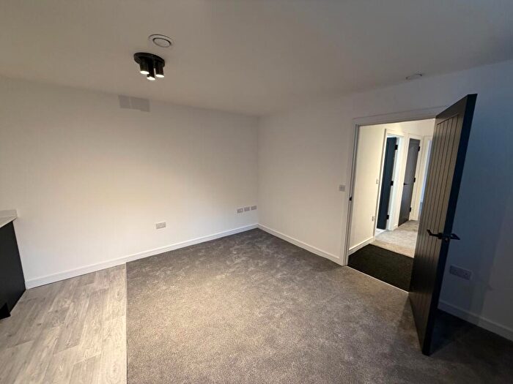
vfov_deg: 85.7
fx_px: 207
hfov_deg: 102.1
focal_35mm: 14
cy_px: 192
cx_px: 256
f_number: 2.2
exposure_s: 1/50
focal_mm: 2.22
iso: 250
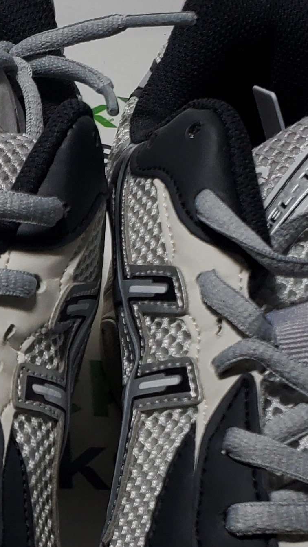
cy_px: 471
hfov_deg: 14.1
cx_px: 29
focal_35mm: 85
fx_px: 1234
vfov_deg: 24.4
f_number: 2.4
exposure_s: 1/194
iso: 50
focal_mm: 4.3
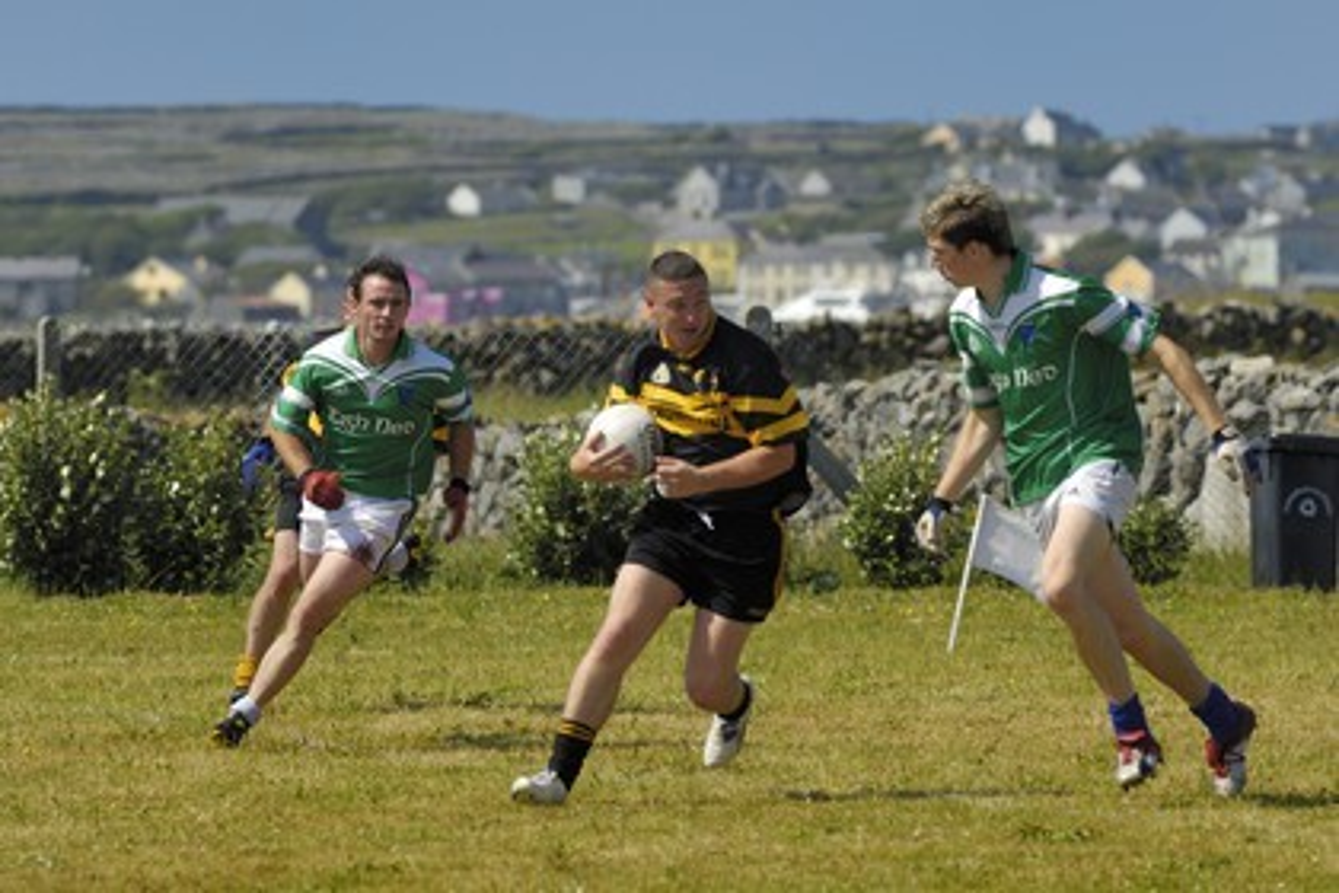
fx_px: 11157
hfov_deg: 6.9
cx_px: 670
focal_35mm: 300
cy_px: 446
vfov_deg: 4.6
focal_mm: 200
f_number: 5
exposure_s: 1/640
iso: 100
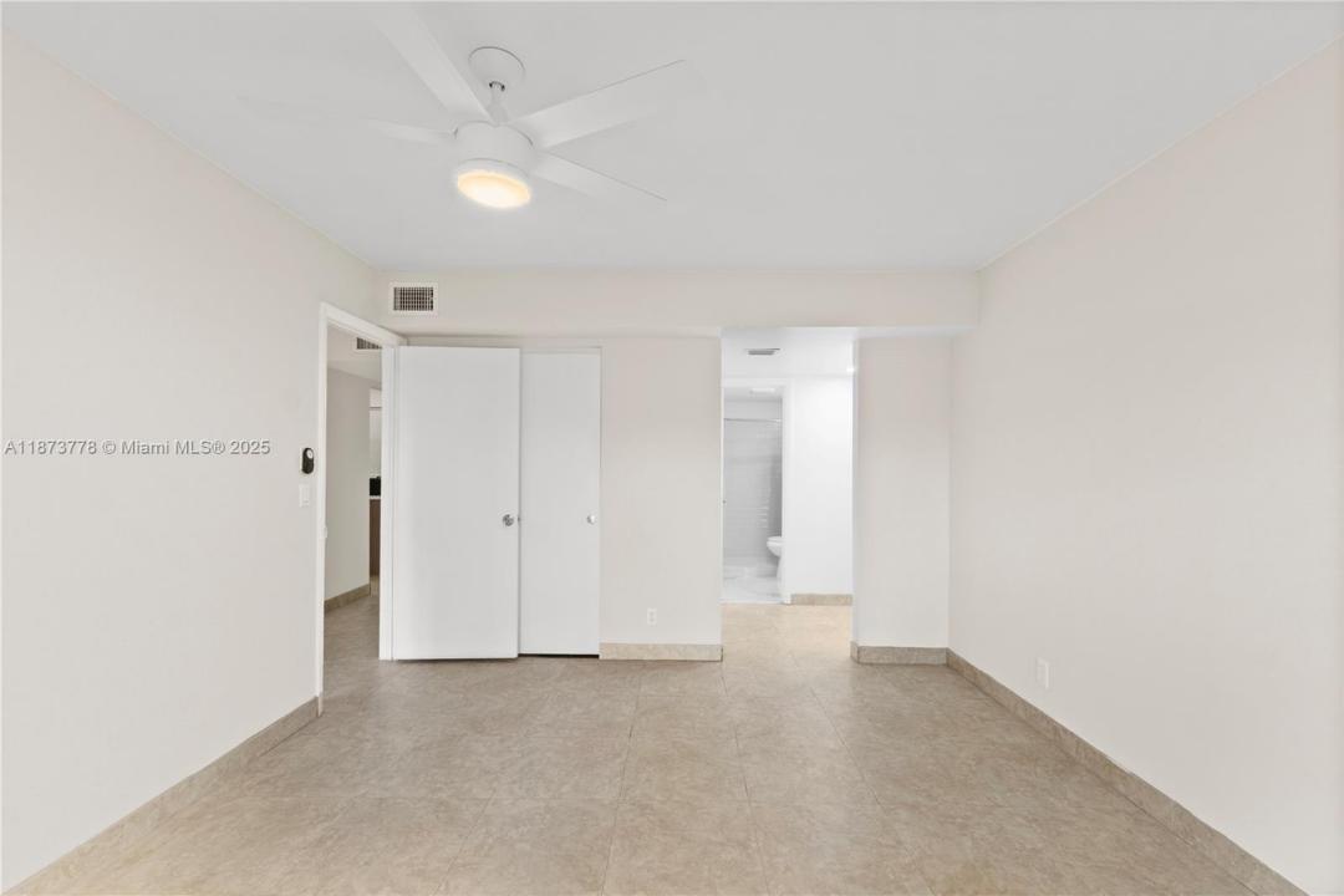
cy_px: 448
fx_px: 560
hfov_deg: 100.4
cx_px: 672
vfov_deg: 77.3
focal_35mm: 15
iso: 125
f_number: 10
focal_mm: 10
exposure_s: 1.3
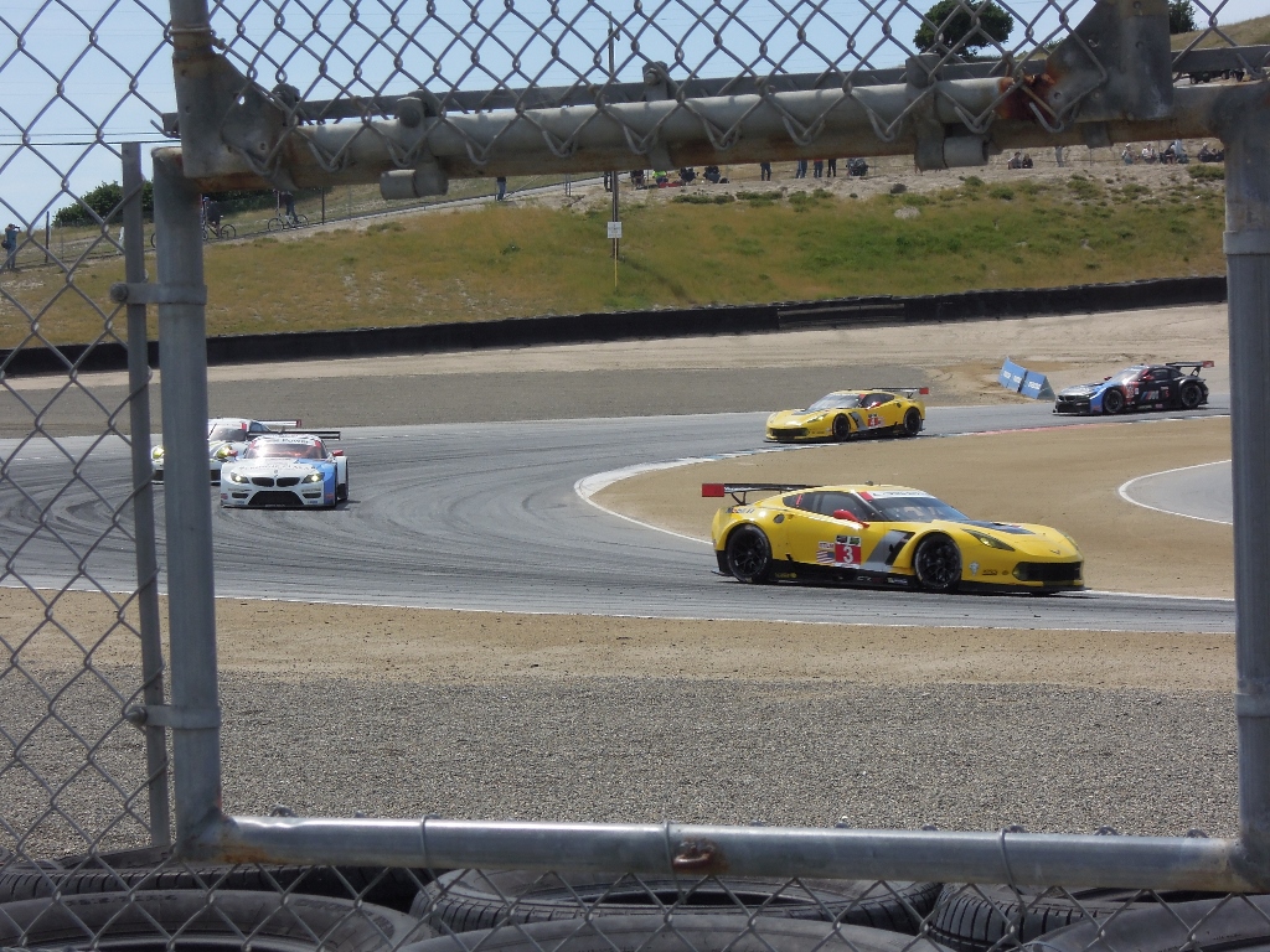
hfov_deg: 19.6
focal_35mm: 100
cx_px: 635
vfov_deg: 14.8
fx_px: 3669
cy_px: 476
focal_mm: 17.9
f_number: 5.5
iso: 160
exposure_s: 1/800
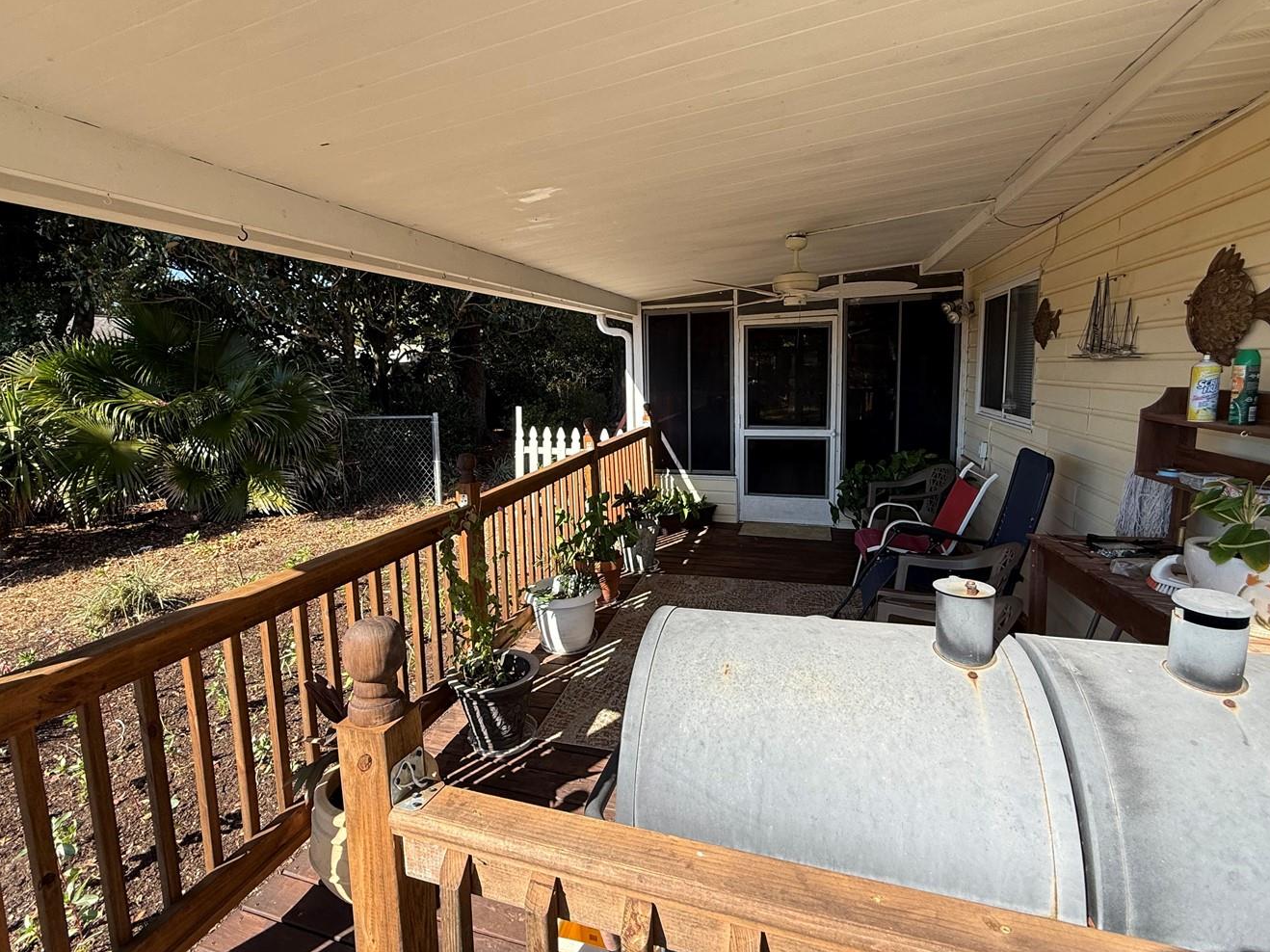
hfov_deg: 91.0
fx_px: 624
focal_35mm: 17
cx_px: 600
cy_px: 452
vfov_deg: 74.7
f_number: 2.2
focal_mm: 2.22
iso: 64
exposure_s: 1/545
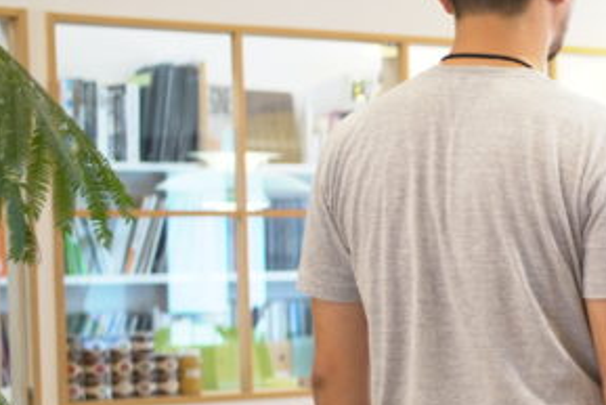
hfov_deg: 14.9
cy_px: 377
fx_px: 2088
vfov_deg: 11.0
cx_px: 992
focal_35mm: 124
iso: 500
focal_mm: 35
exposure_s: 1/40
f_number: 2.8
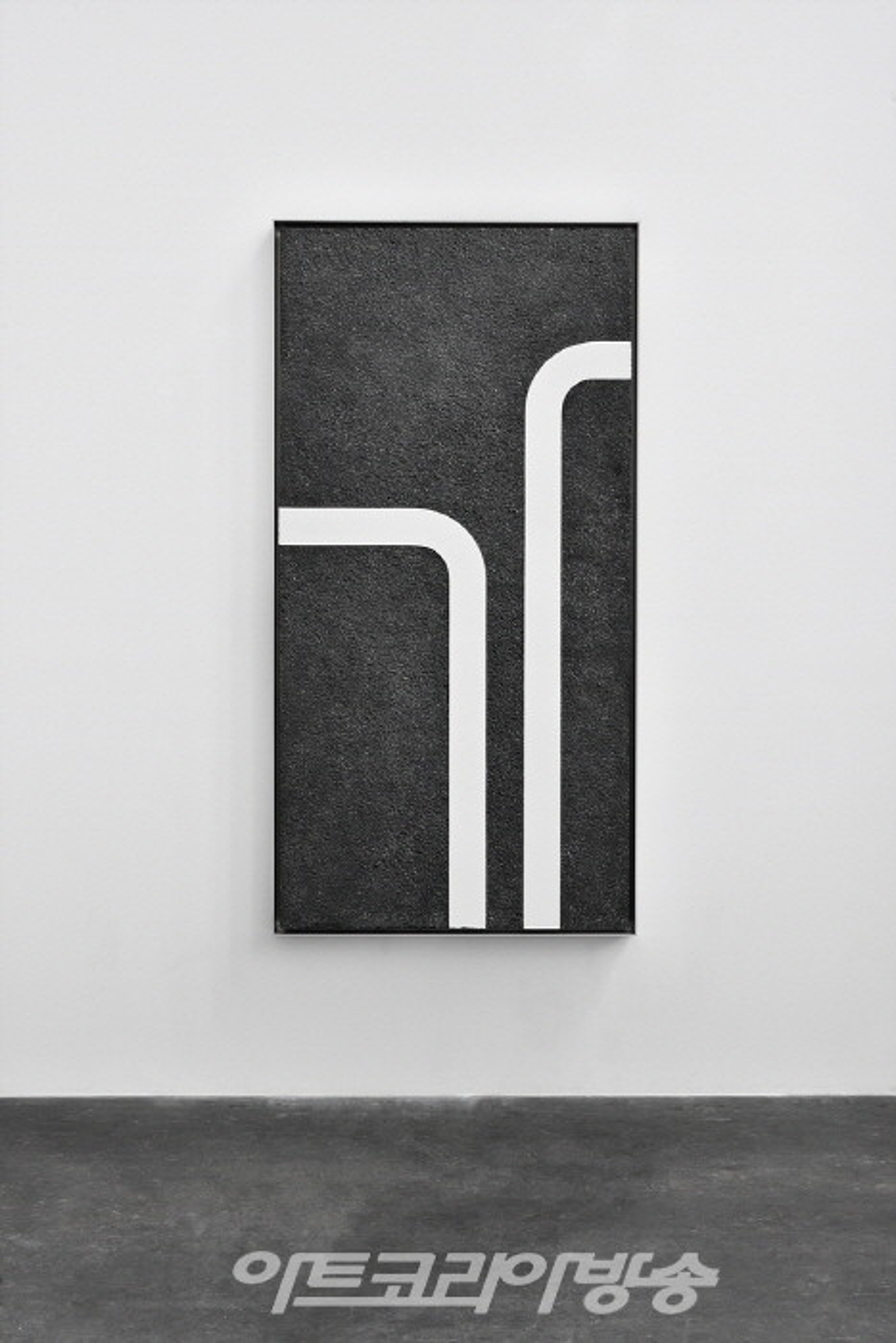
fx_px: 1679
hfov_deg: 29.9
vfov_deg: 43.6
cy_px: 672
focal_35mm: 45
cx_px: 448
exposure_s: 1/1.25
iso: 200
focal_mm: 30
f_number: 20
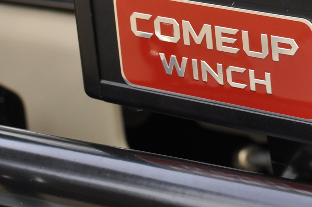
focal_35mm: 185
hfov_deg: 11.0
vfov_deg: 7.3
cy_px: -105
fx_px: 1599
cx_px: 354
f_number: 5.6
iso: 280
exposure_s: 1/125
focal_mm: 35
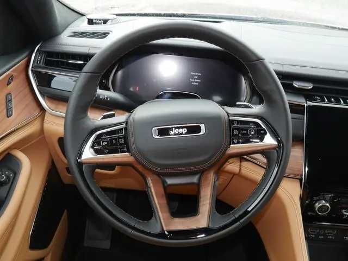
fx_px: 362
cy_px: 130
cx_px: 174
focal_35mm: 36
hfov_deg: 51.3
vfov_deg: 39.7
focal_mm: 18
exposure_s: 1/60
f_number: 5
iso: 400
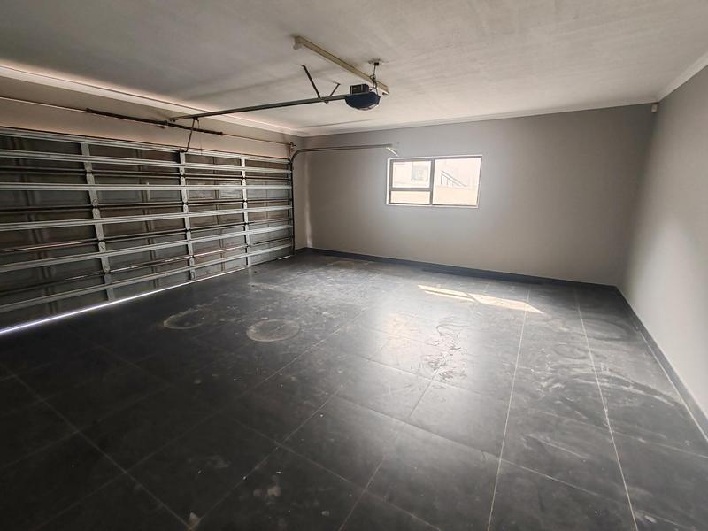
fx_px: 327
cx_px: 354
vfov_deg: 78.1
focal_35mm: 16
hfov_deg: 94.5
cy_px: 266
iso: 160
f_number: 2.2
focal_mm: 1.96
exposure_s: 1/33
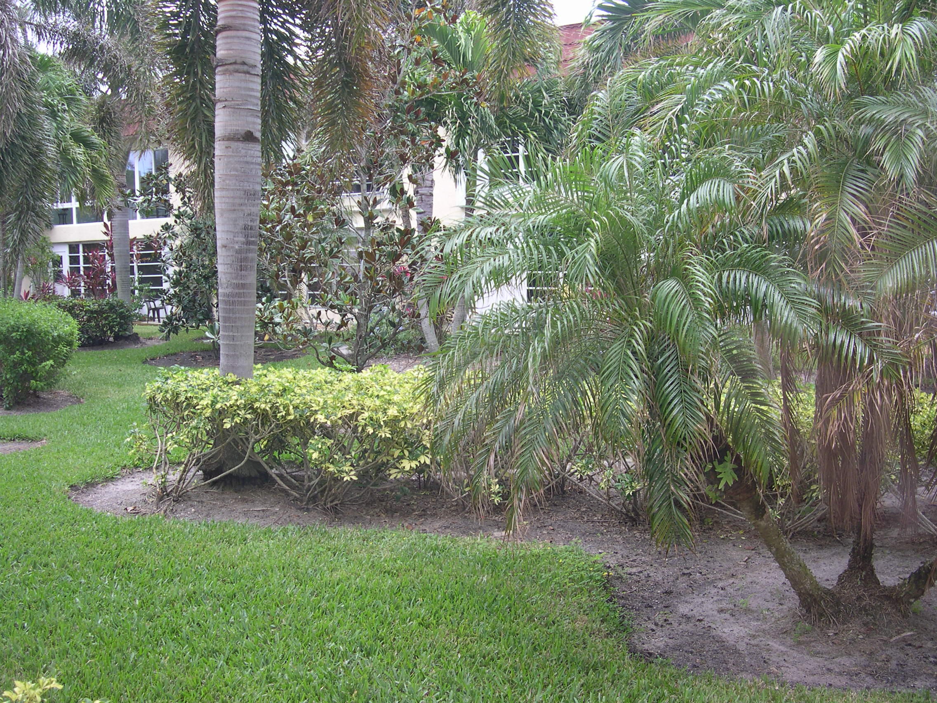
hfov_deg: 49.0
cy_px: 352
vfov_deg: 37.7
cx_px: 468
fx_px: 1029
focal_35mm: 38
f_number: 2.8
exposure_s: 1/110
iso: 100
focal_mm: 8
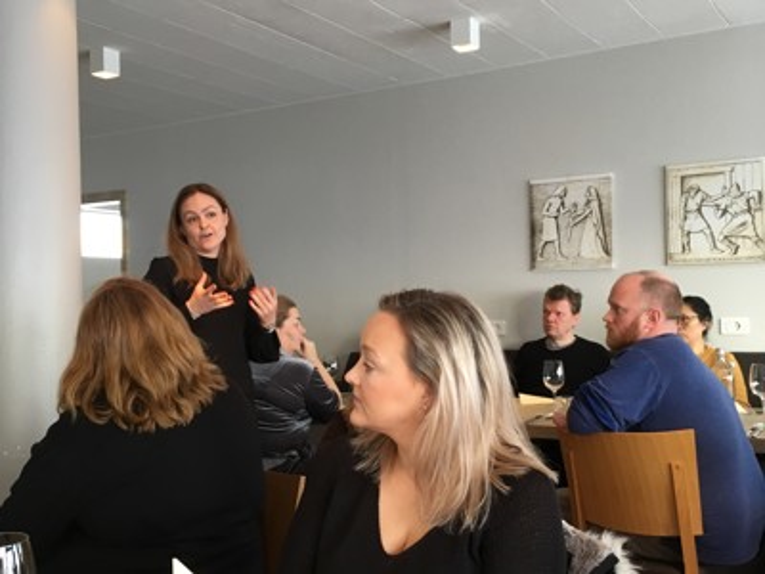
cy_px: 287
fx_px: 641
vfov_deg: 48.2
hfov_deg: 61.7
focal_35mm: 29
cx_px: 382
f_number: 2.2
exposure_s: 1/33
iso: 100
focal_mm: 4.15
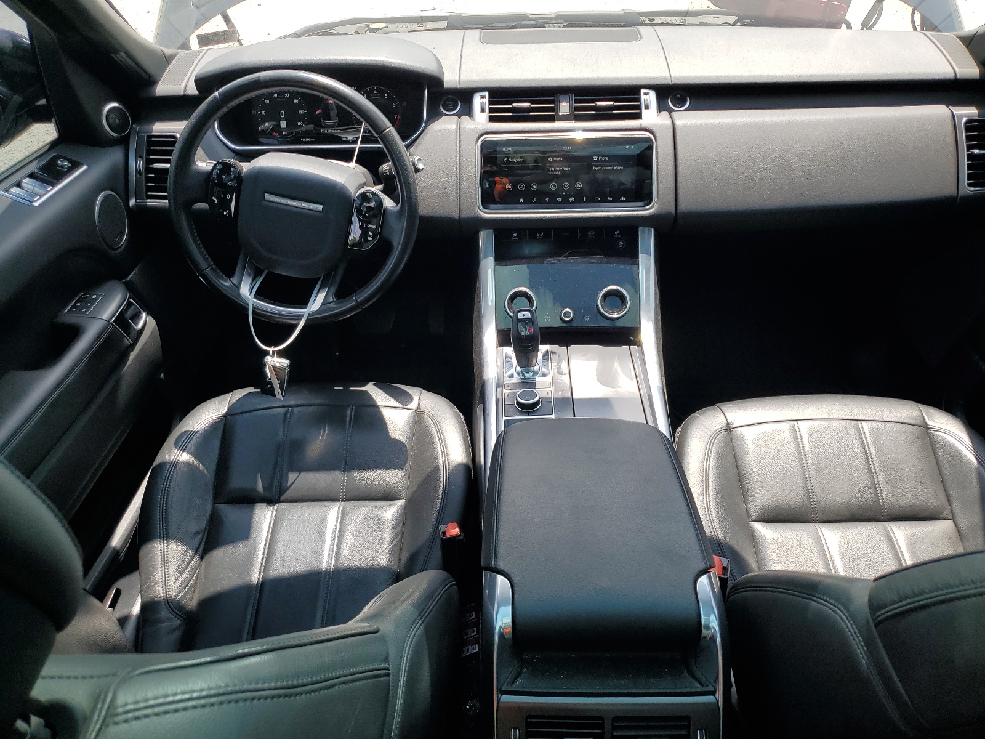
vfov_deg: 53.1
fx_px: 740
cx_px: 492
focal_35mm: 26
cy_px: 370
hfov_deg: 67.3
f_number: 1.5
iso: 50
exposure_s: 1/769
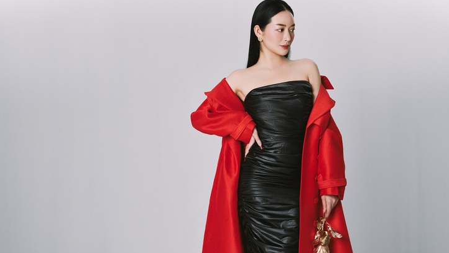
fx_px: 631
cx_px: 226
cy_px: 140
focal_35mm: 53
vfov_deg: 22.6
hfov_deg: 39.2
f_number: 8
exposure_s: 1/160
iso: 320
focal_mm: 50
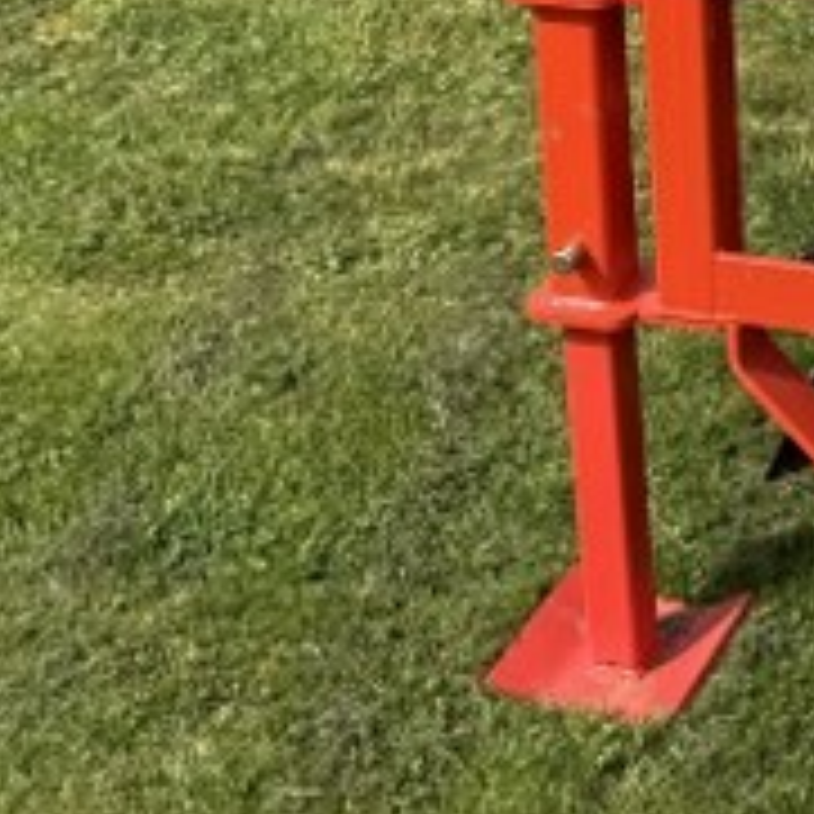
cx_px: 1070
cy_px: -418
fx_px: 2501
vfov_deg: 16.7
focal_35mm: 94
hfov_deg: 17.3
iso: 80
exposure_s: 1/2801
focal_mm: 6.76
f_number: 1.78
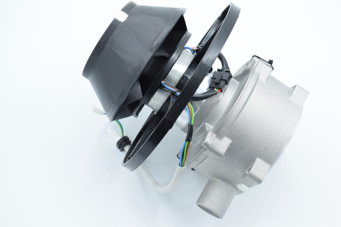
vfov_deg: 29.9
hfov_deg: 43.6
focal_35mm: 45
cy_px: 114
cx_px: 170
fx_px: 426
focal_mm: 30
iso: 500
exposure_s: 1/125
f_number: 8
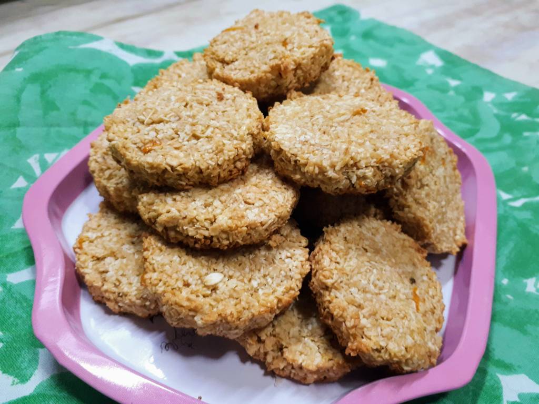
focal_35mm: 27
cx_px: 270
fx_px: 420
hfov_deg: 65.3
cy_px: 202
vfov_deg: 51.4
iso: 250
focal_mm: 3.6
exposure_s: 1/17
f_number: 1.9
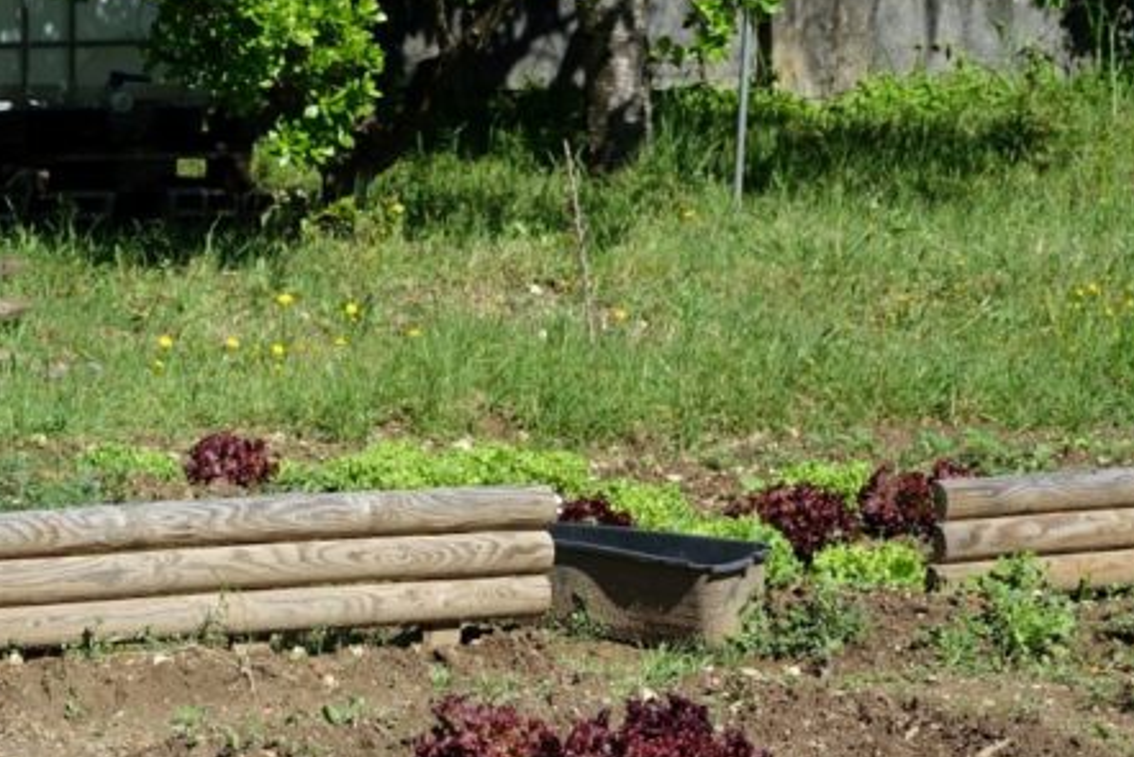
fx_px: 5199
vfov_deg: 8.3
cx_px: 59
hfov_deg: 12.3
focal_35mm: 165
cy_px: 716
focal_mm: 28.91
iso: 100
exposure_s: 1/800
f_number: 4
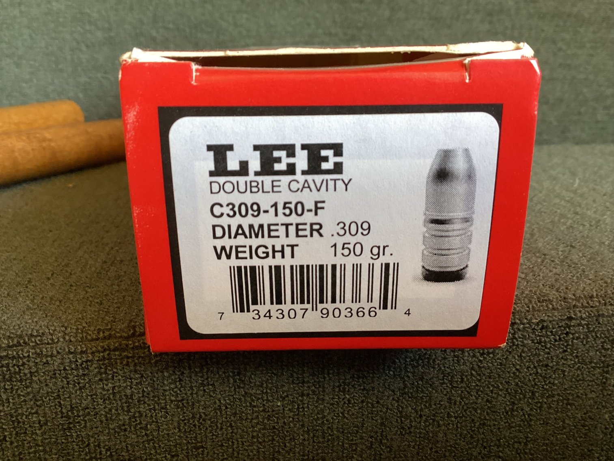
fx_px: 550
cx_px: 307
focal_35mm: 31
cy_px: 230
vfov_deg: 45.4
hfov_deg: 58.3
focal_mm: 3.3
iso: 125
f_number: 2.4
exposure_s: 1/50
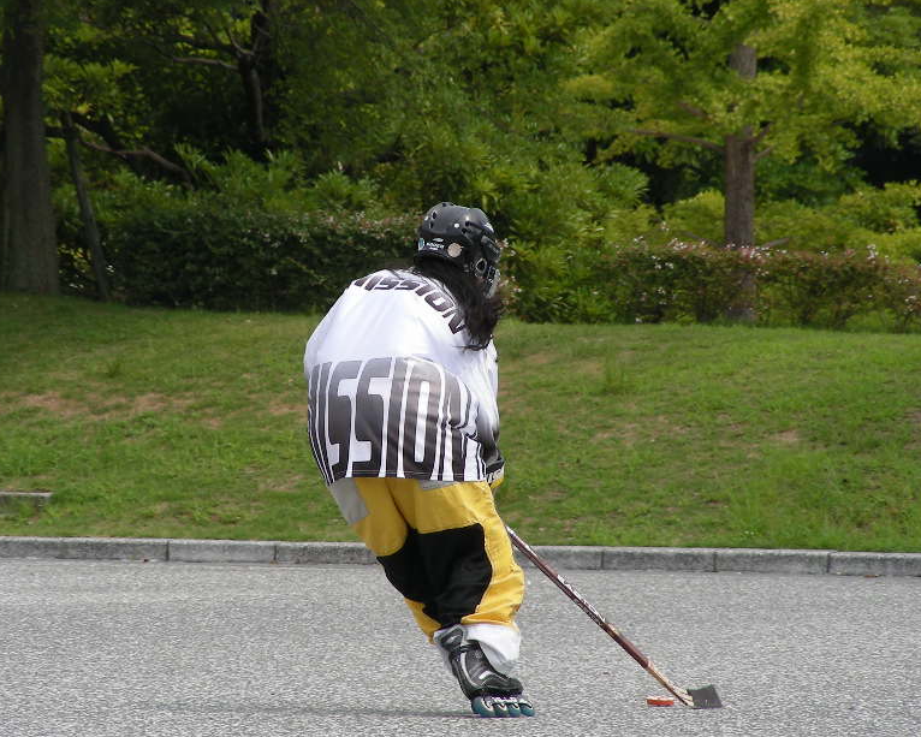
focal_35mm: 403
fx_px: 10986
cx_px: 404
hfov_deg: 4.8
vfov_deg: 3.8
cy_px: 421
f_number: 4
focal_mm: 51.6
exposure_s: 1/383
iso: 50
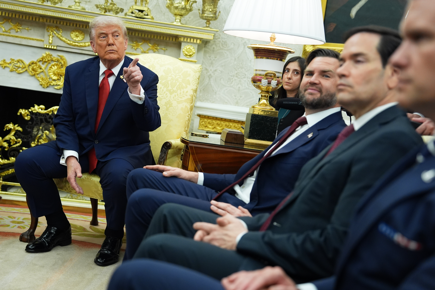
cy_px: 145
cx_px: 218
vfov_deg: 27.0
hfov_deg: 39.6
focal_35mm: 50
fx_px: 604
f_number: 2.8
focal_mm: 50
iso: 2000
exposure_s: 1/250
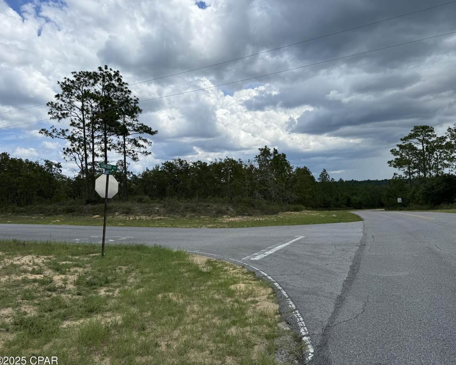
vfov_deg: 54.9
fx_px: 351
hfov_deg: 65.9
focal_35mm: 26
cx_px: 247
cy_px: 188
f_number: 1.78
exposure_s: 1/5348
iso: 80
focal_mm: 6.76
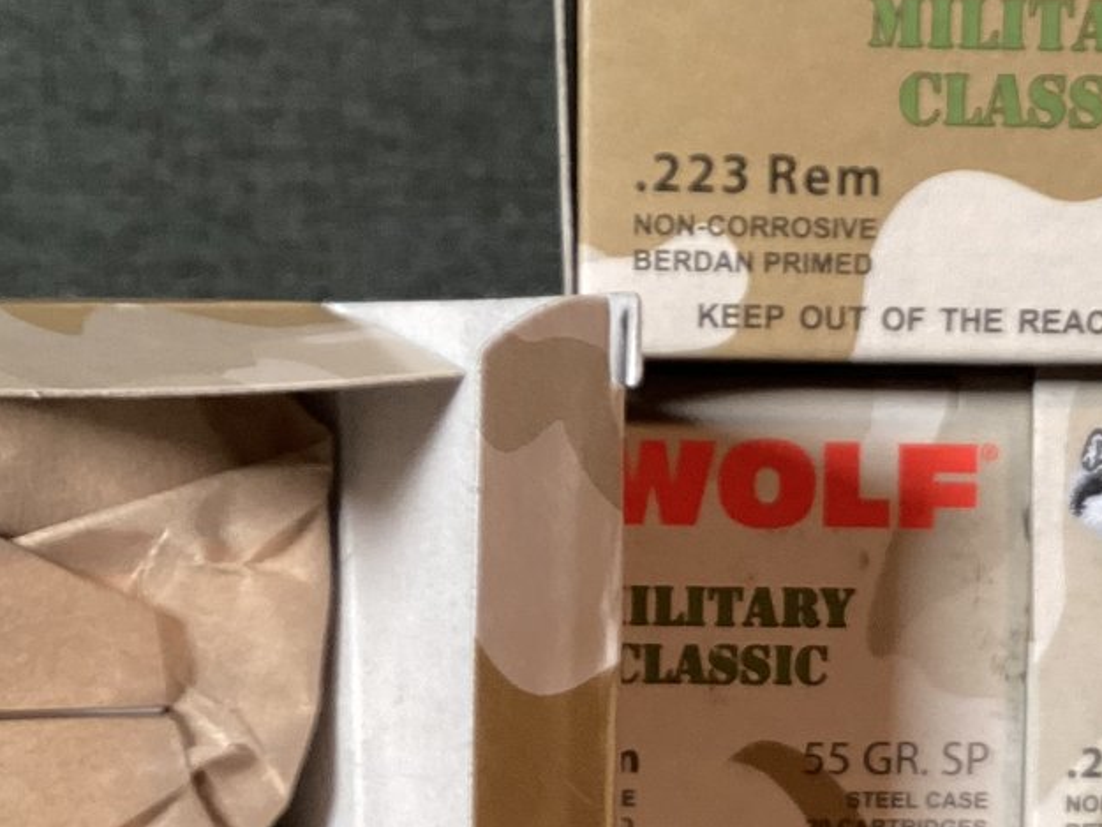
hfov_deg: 25.8
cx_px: 766
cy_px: 588
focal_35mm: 75
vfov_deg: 19.5
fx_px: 2388
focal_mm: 3.3
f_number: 2.4
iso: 100
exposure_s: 1/50
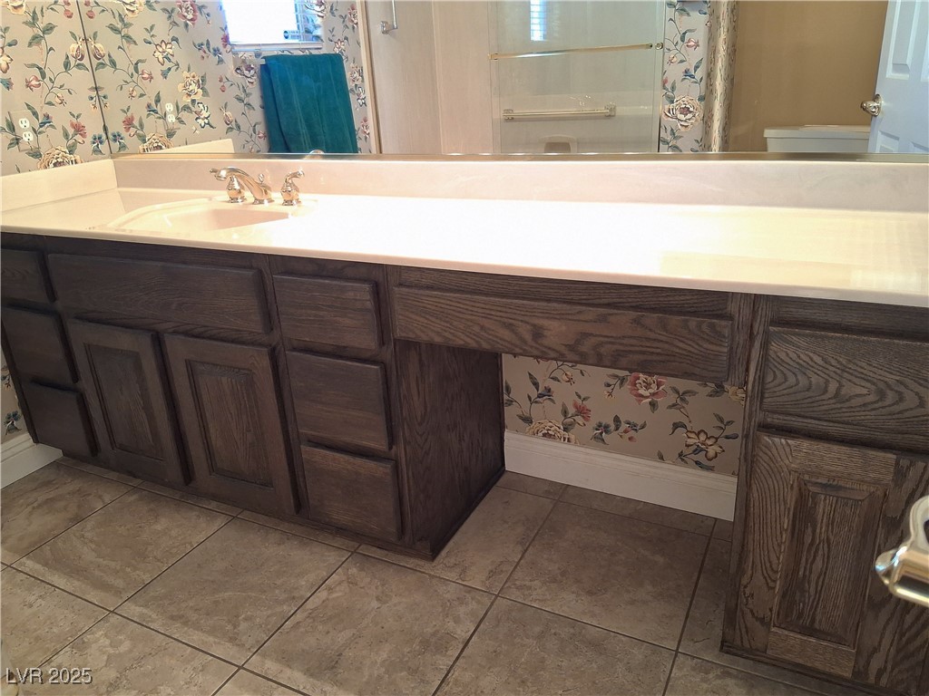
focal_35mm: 26
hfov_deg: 67.3
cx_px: 464
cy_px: 348
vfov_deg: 53.1
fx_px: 698
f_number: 1.8
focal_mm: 3.98
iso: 400
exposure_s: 1/40
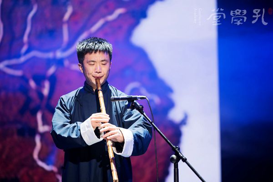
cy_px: 91
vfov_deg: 7.6
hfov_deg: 11.4
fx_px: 1365
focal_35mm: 180
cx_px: 136
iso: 100
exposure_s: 1/80
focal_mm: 180
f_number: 2.8
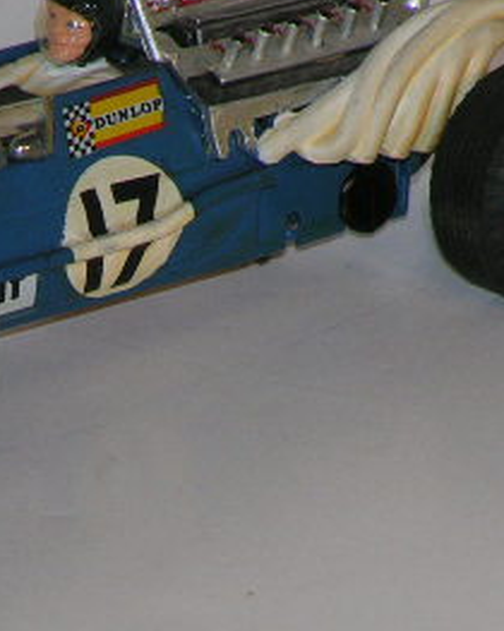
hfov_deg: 1.7
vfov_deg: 2.1
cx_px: 29
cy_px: 403
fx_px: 16875
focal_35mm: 904
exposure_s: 1/400
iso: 100
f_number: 5.6
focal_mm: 58
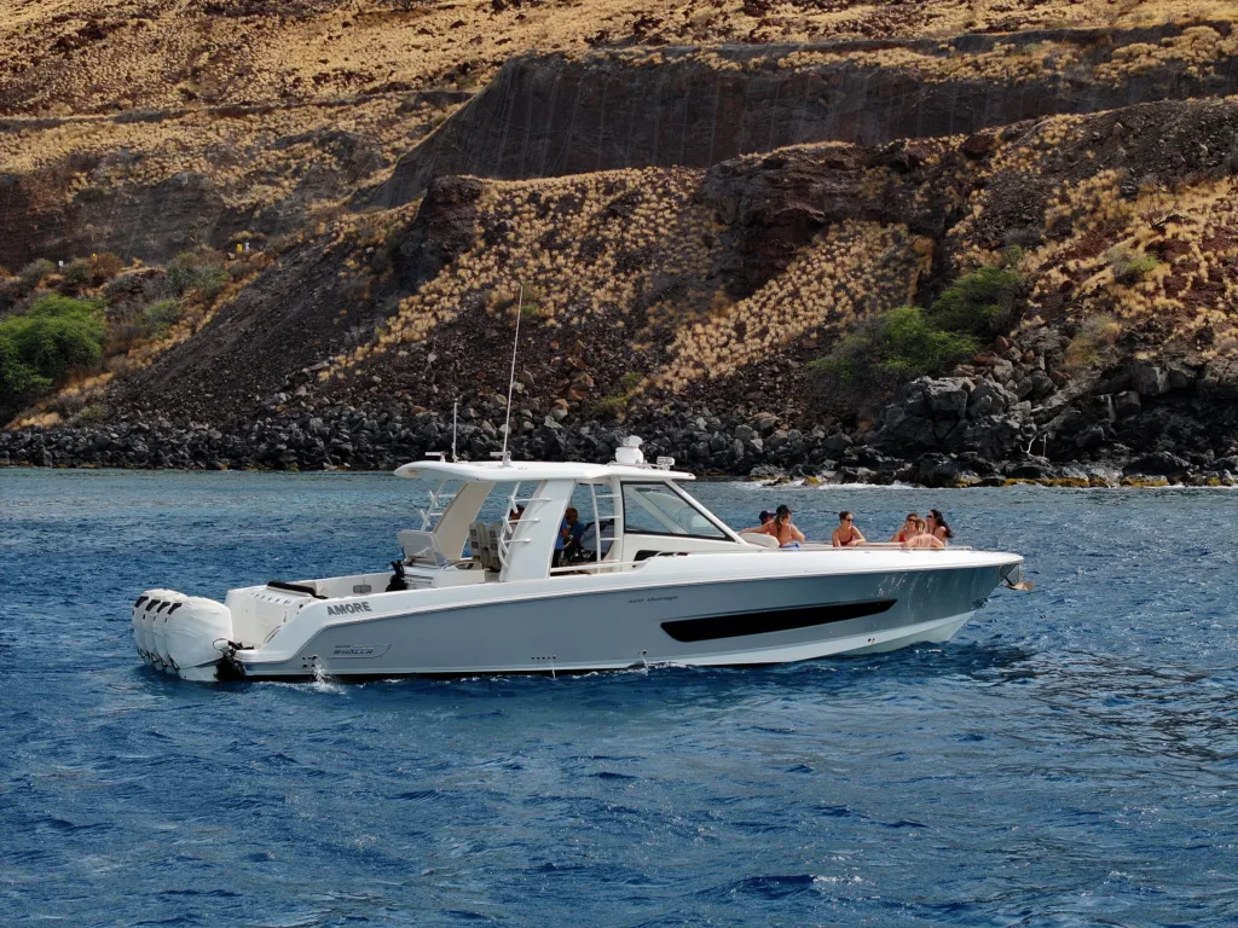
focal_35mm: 70
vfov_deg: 21.0
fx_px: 2503
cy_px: 464
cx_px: 619
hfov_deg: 27.8
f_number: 2.8
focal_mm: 19.35
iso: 100
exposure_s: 1/200
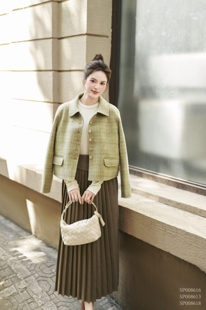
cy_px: 155
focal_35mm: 50
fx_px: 429
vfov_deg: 39.6
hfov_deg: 27.0
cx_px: 103
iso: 400
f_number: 1.4
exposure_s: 1/1250
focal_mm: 50
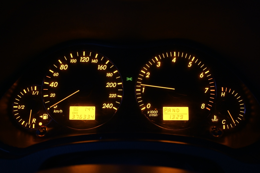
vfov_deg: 40.8
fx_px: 233
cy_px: 86
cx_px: 130
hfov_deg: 58.3
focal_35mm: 32
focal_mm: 21.5
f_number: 4
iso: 800
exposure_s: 1/30
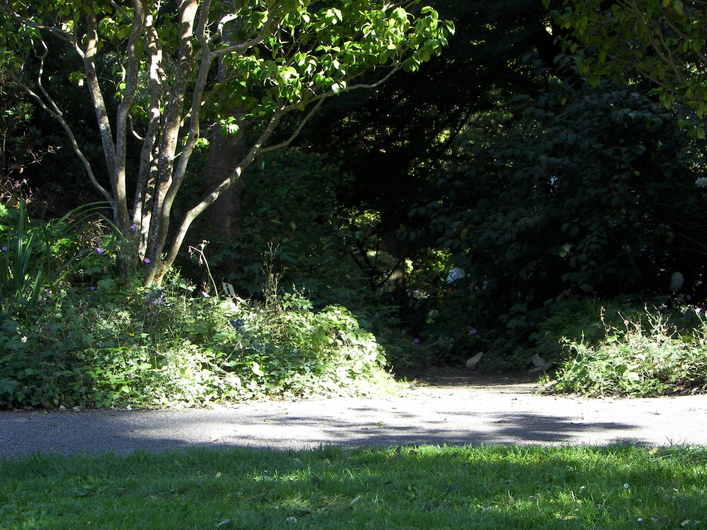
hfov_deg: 21.8
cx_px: 354
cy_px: 265
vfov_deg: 16.4
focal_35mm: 90
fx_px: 1838
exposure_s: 1/125
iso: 64
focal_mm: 14.9
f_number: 2.8
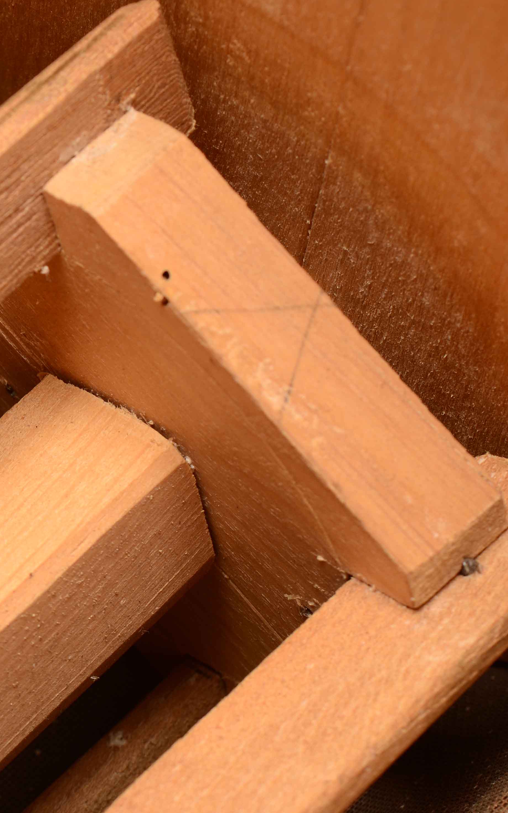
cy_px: 411
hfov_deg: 9.3
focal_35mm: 141
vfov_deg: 14.8
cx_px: 61
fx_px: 3120
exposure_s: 1/160
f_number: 13
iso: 100
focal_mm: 55
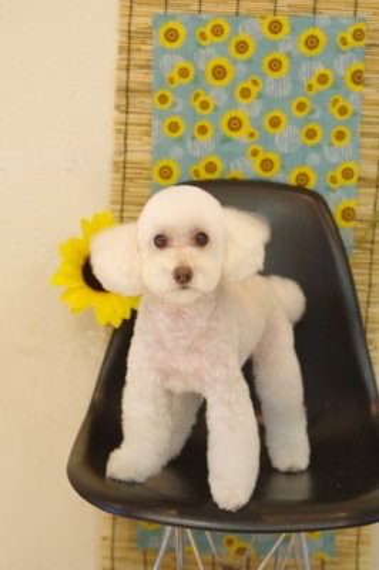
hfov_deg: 18.2
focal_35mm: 75
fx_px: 1186
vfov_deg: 27.0
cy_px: 285
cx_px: 190
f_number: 3.2
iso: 1600
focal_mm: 50
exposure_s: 1/125
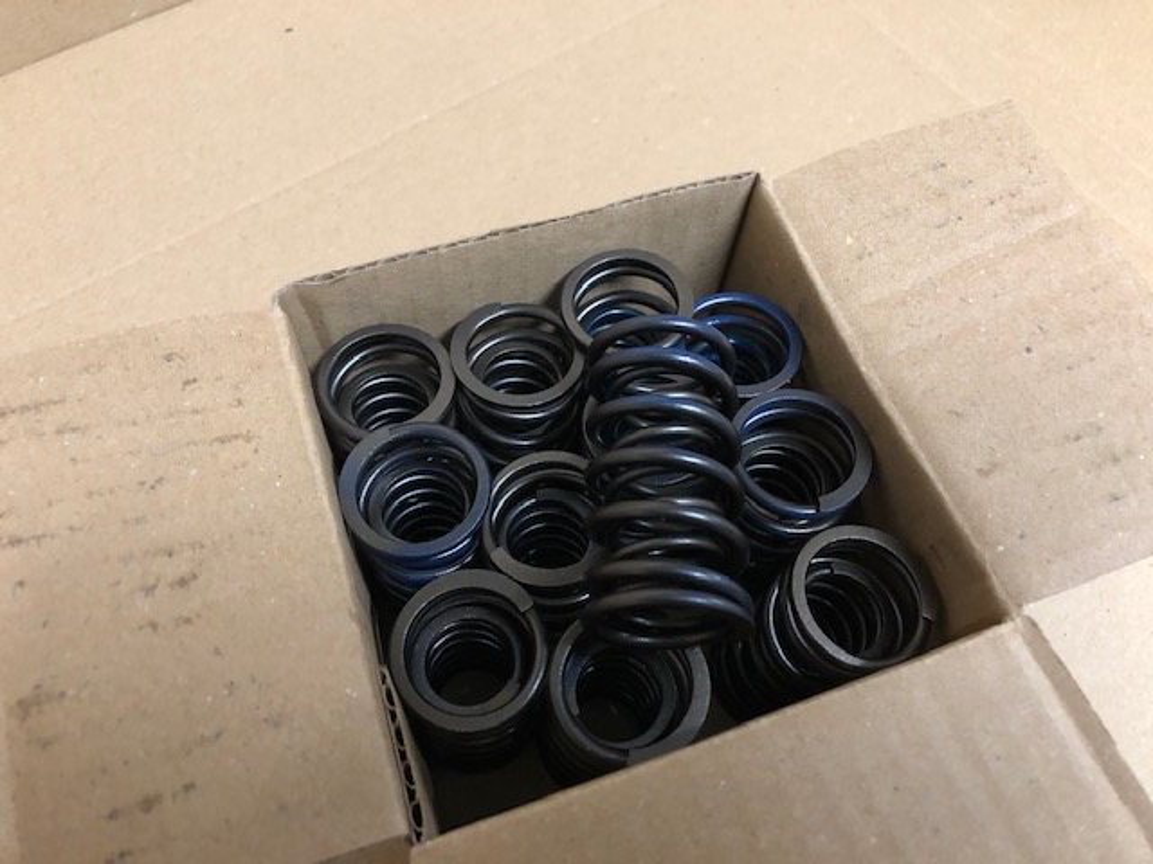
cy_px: 432
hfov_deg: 63.4
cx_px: 576
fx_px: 933
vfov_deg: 49.7
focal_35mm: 28
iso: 100
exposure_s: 1/10
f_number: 1.8
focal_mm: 3.99
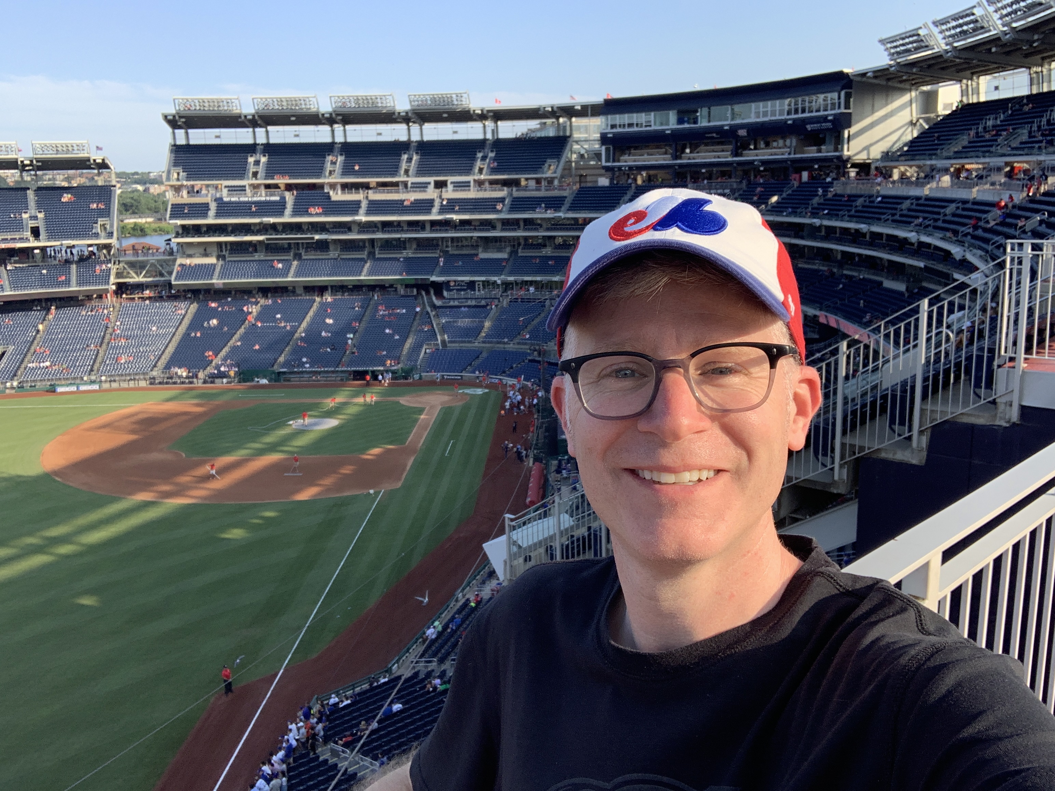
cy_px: 396
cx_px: 528
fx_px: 975
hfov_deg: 56.8
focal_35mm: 32
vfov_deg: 44.2
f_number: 2.2
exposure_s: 1/673
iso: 16
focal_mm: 2.87
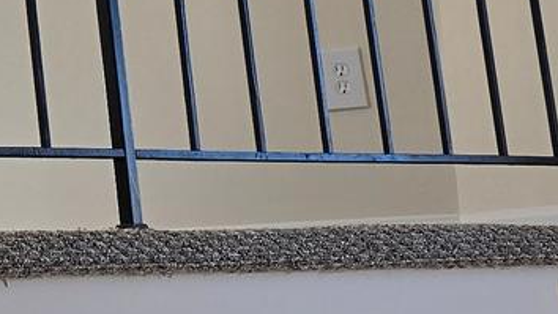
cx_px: -539
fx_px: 2145
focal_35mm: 145
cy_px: -96
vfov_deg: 8.2
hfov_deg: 13.0
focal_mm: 6.3
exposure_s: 1/120
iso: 80
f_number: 1.7
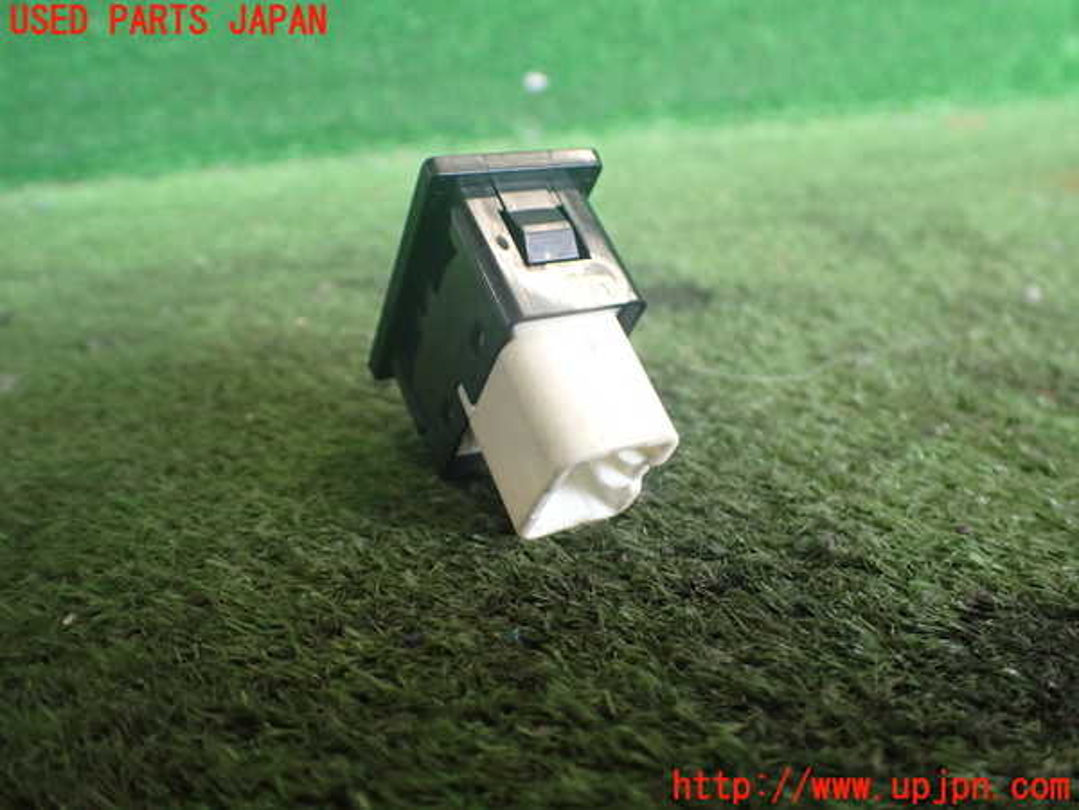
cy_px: 405
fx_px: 935
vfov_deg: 46.8
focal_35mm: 30
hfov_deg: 60.0
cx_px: 540
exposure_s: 1/125
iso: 500
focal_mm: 5.4
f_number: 2.3
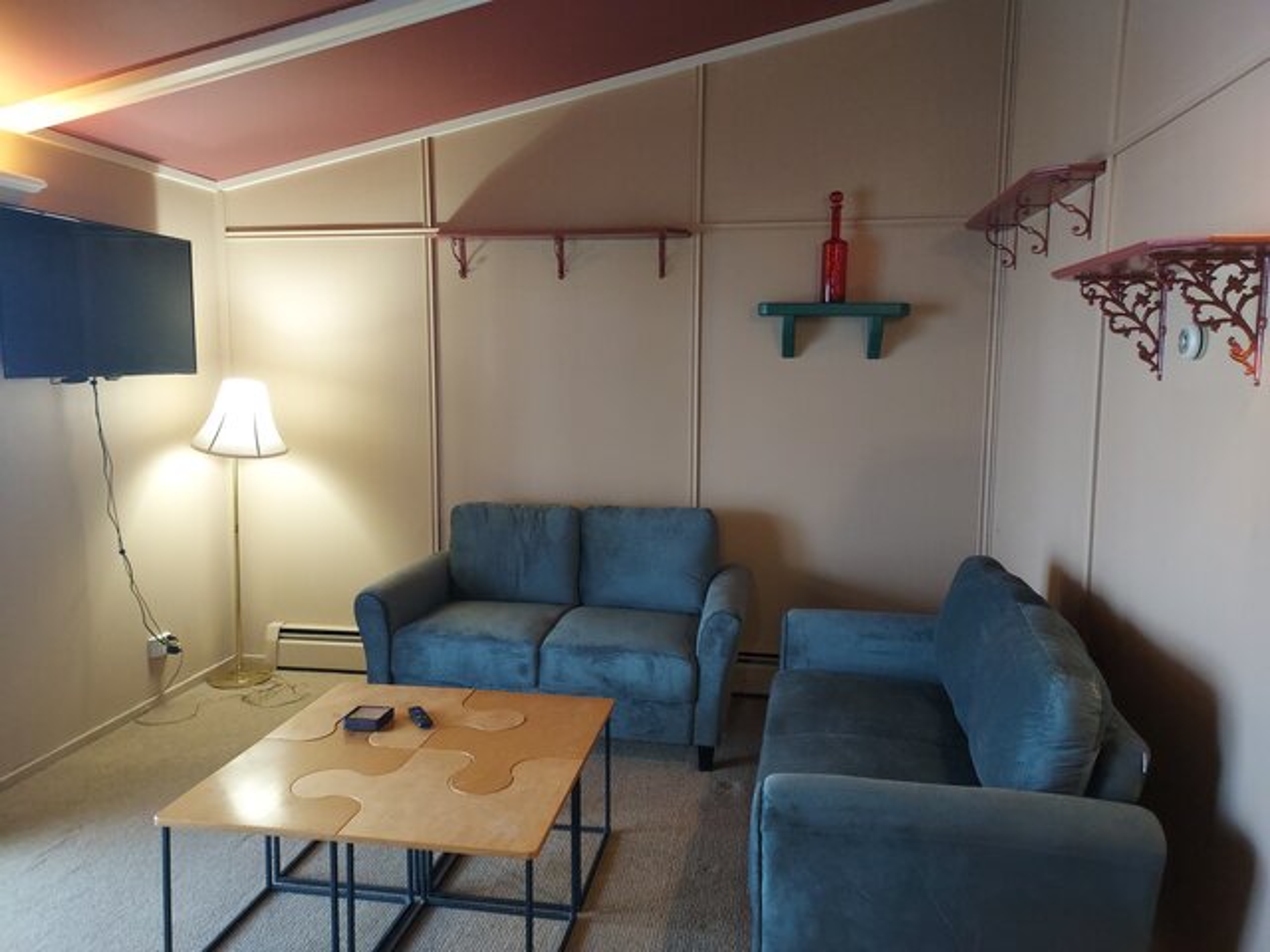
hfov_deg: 71.6
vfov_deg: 56.8
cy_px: 476
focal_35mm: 24
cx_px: 635
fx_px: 881
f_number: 1.8
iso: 320
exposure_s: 1/30
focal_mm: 4.6
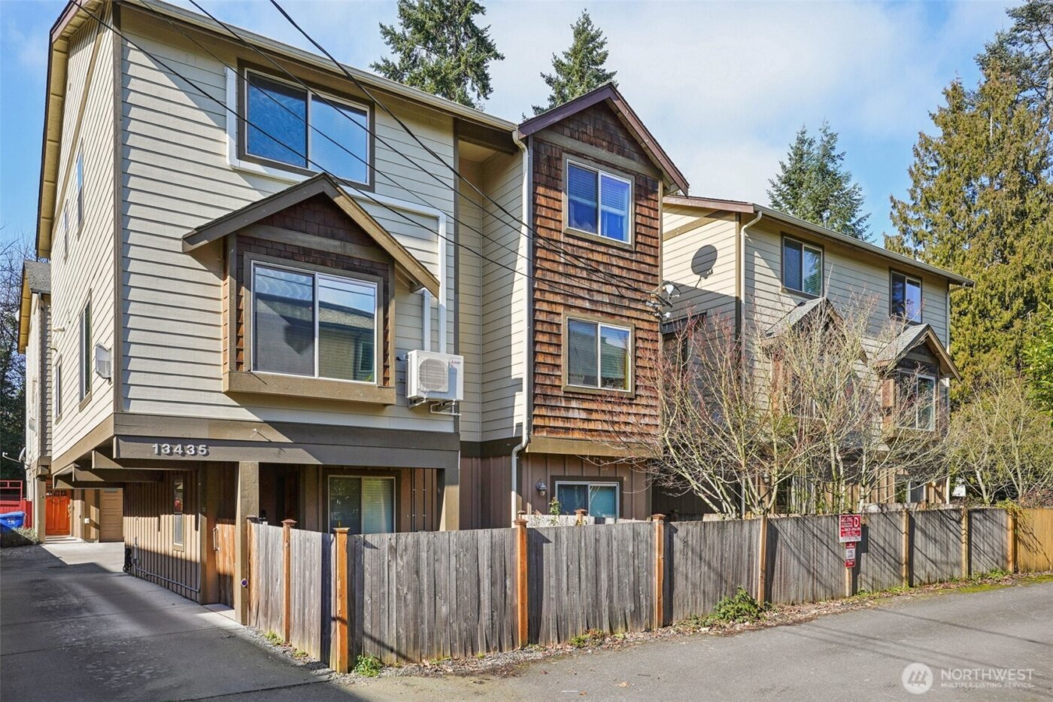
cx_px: 526
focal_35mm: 24
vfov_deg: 53.1
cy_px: 351
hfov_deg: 73.8
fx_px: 702
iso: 100
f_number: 8
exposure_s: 1/125
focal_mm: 24
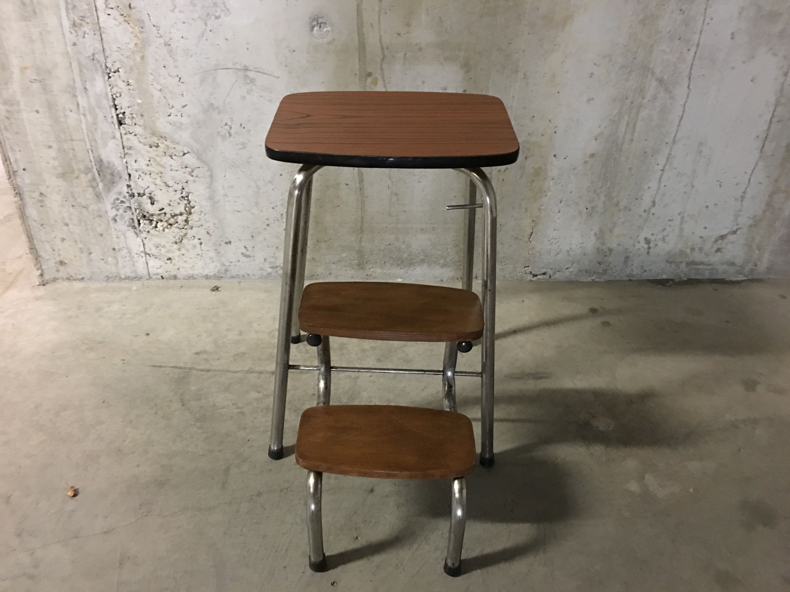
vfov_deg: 48.2
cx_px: 395
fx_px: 662
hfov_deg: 61.7
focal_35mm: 29
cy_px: 296
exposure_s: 1/4
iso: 100
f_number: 2.2
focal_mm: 4.15
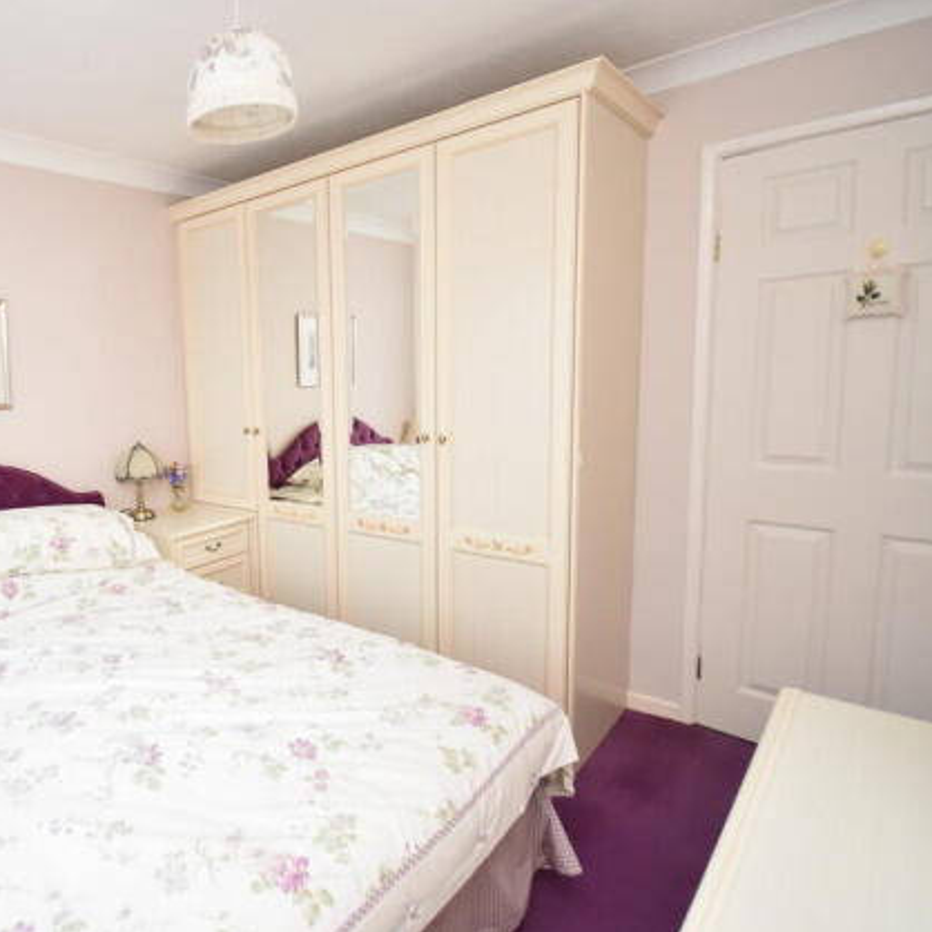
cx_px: 222
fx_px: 609
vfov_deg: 74.8
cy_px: 449
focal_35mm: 20
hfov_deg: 69.4
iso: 800
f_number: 4
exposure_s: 1/160
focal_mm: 10
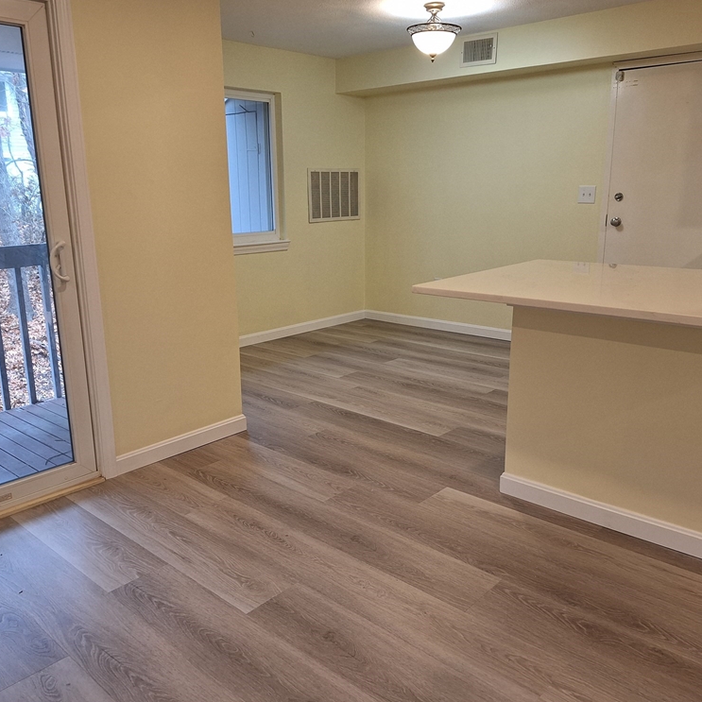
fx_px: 642
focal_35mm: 28
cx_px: 341
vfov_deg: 57.3
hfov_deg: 57.3
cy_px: 348
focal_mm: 5.54
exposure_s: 1/40
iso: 100
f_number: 1.8
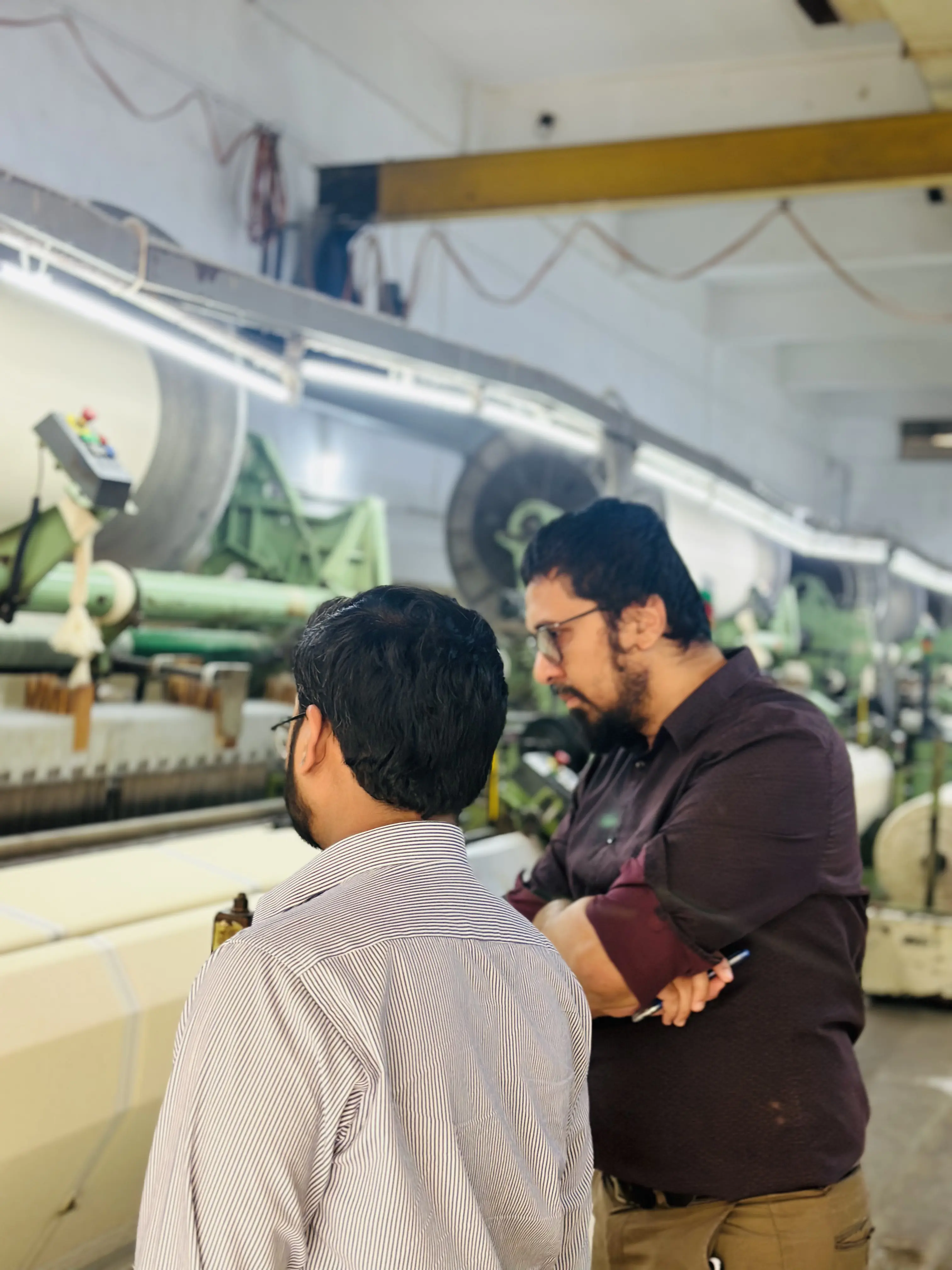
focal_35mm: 48
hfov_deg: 30.3
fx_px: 1760
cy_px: 635
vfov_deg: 39.7
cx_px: 476
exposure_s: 1/60
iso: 160
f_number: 1.78
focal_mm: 6.86
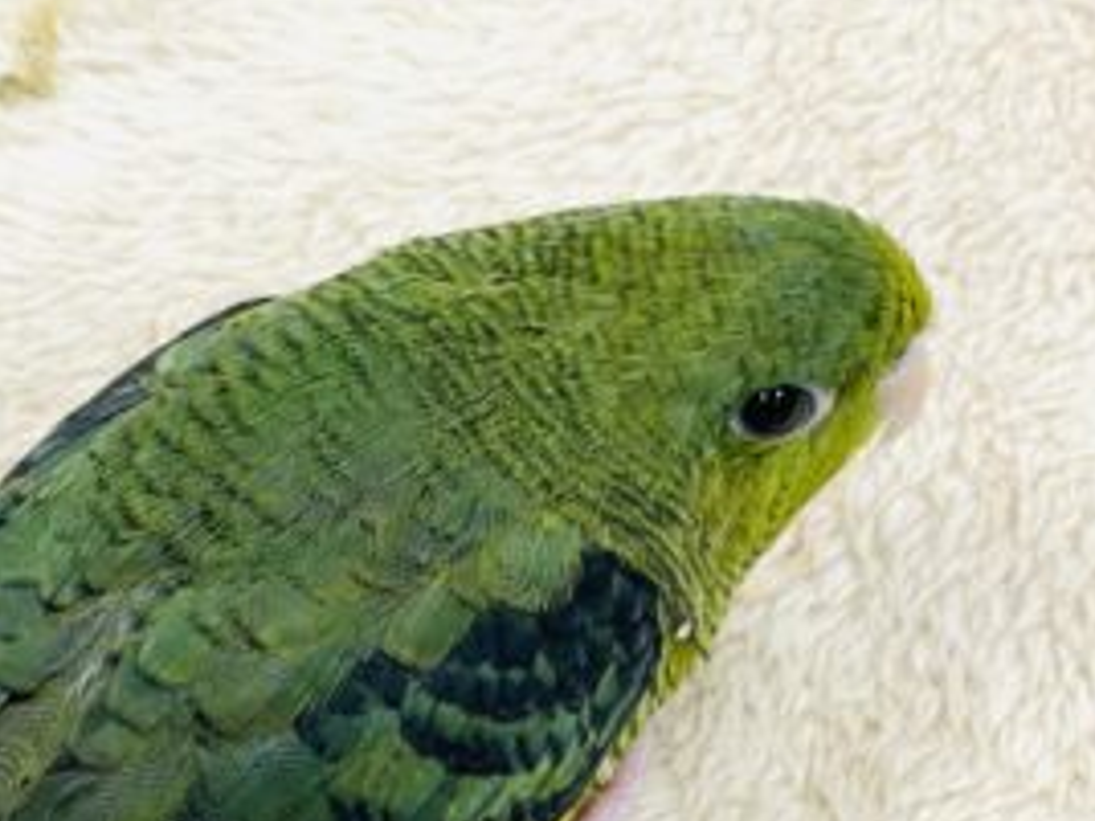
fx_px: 3922
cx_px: 188
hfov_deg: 15.8
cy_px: 846
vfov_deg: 11.8
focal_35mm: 124
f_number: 2
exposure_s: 1/99
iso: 80
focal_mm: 6
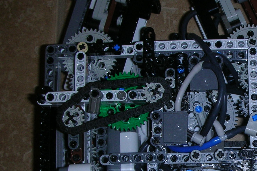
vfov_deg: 16.5
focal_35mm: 82
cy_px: 142
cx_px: 239
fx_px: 585
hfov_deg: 24.0
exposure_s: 1/60.1
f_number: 3
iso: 50
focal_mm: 5.8
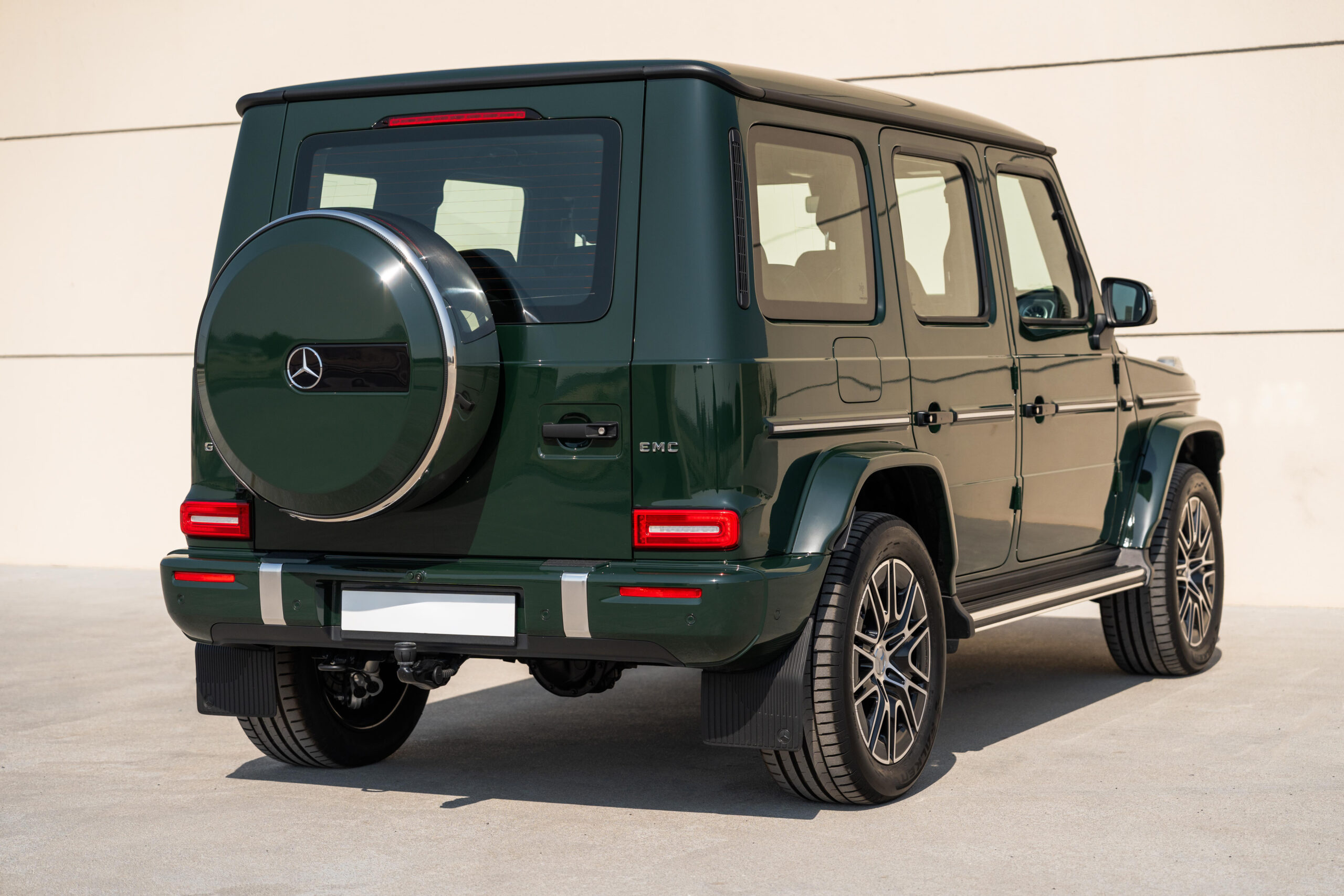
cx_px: 672
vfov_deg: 19.5
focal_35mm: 70
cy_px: 448
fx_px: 2613
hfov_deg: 28.8
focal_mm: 70
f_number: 2.8
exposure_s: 1/5000
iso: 100
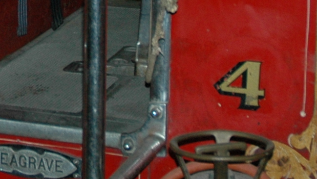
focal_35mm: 160
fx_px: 1345
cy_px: -127
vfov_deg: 7.4
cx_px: -87
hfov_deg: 13.0
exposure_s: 1/60
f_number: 3.8
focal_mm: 22
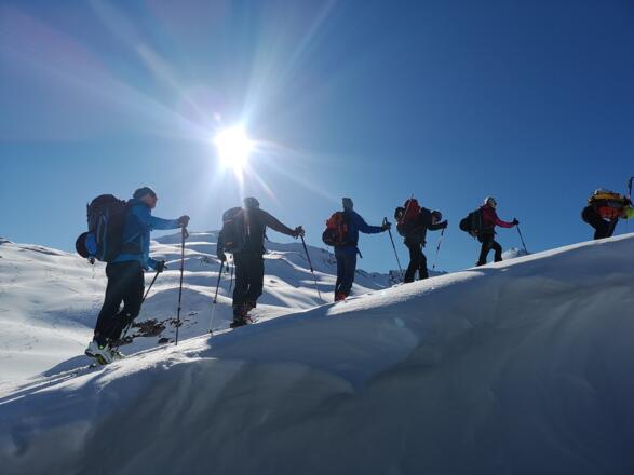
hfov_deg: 65.3
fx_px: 494
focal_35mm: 27
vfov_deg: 51.3
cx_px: 317
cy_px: 238
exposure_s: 1/7353
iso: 50
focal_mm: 3.95
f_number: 1.8
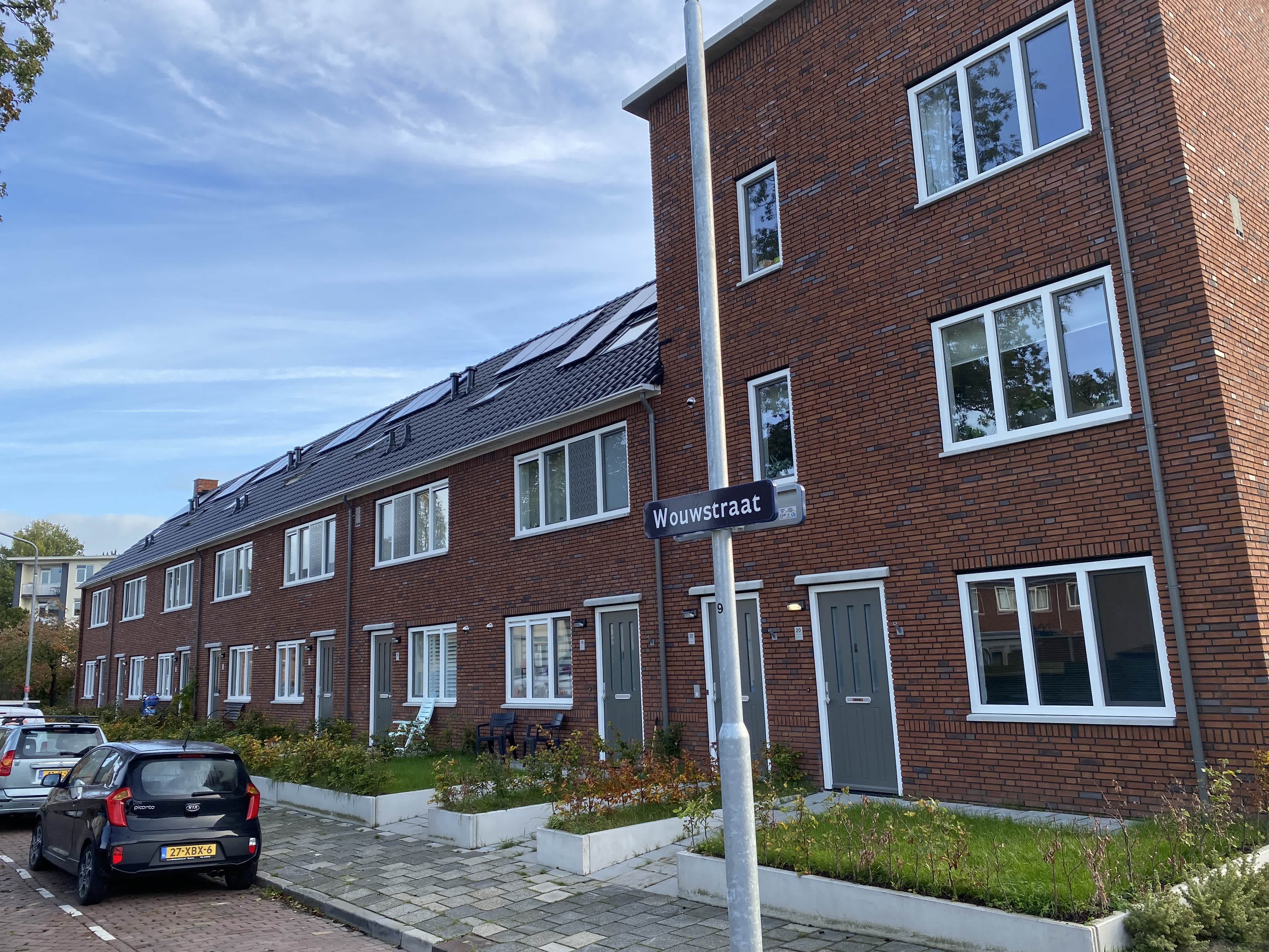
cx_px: 634
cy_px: 476
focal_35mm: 26
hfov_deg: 67.3
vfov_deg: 53.1
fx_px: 953
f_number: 1.8
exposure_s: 1/799
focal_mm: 4.2
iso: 32
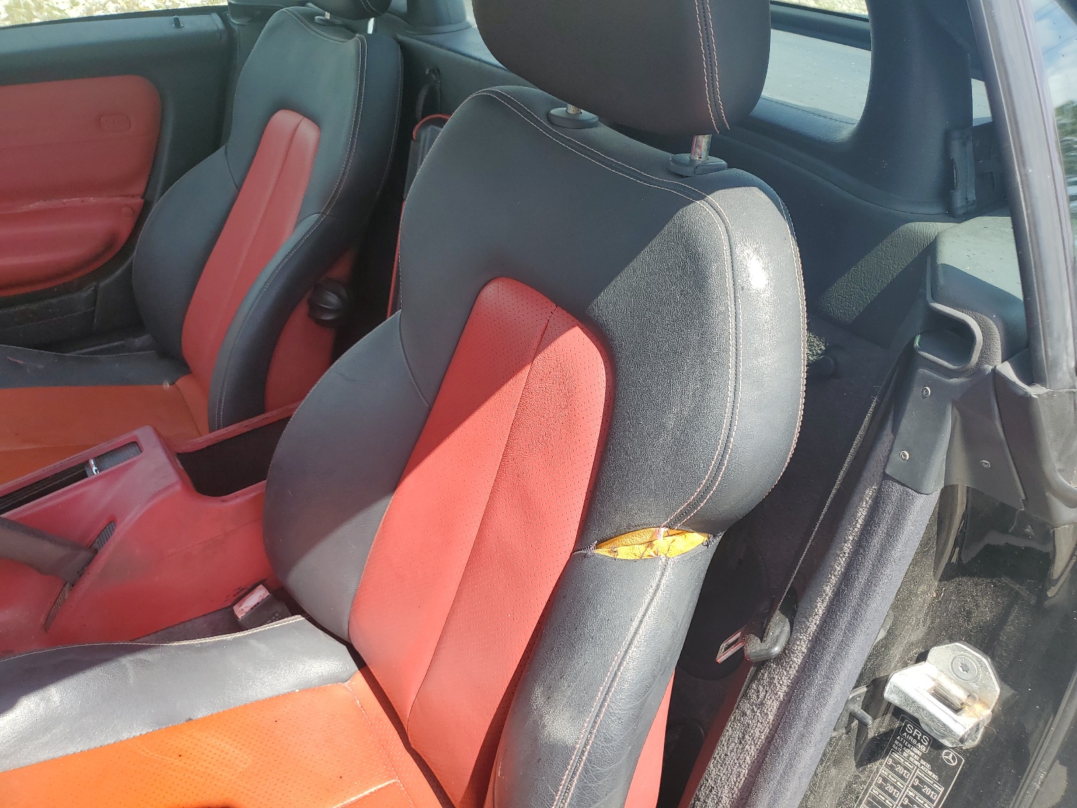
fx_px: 809
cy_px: 404
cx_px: 538
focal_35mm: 26
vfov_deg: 53.1
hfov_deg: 67.3
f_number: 1.5
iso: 50
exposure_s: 1/833
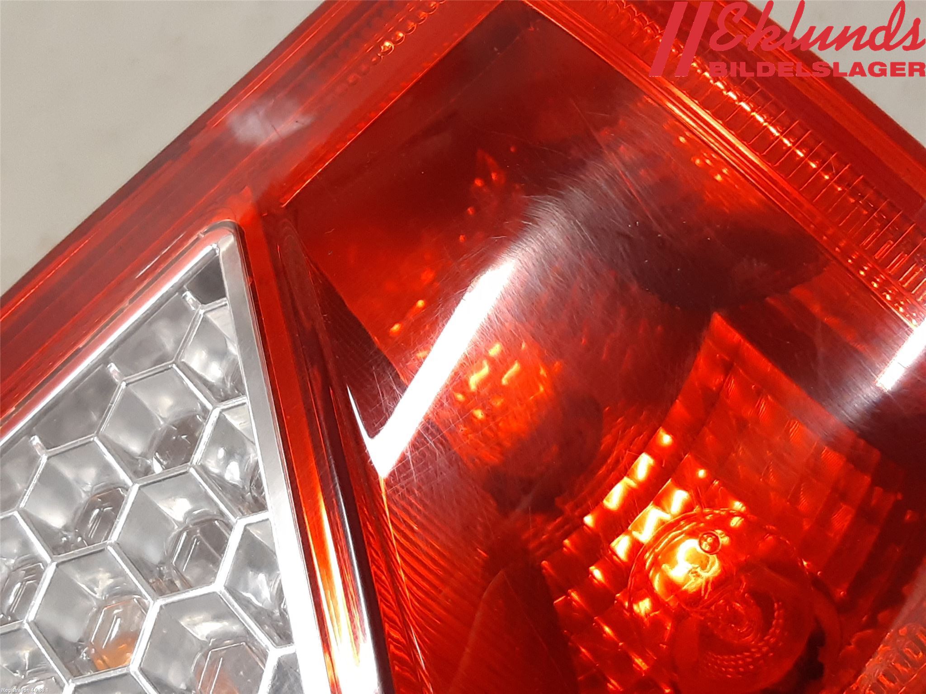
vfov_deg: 53.1
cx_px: 463
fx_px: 696
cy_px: 347
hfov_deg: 67.3
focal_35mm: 26
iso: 160
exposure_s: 1/50
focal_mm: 3.93
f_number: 1.7
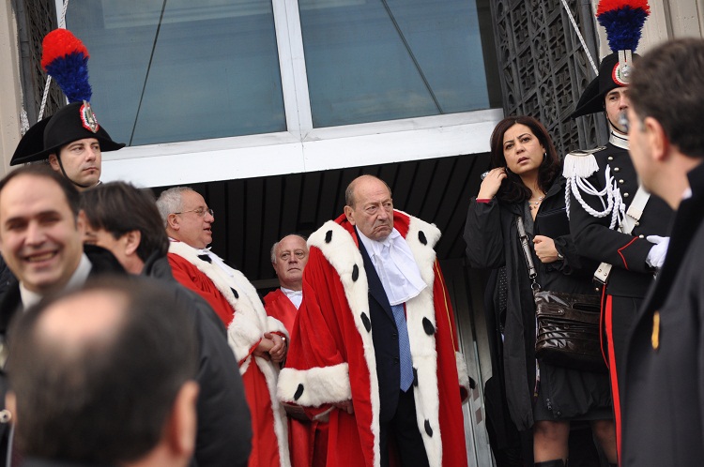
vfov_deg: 13.0
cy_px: 234
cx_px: 352
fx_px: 2051
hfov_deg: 19.5
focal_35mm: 105
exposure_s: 1/500
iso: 400
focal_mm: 70
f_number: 4.2
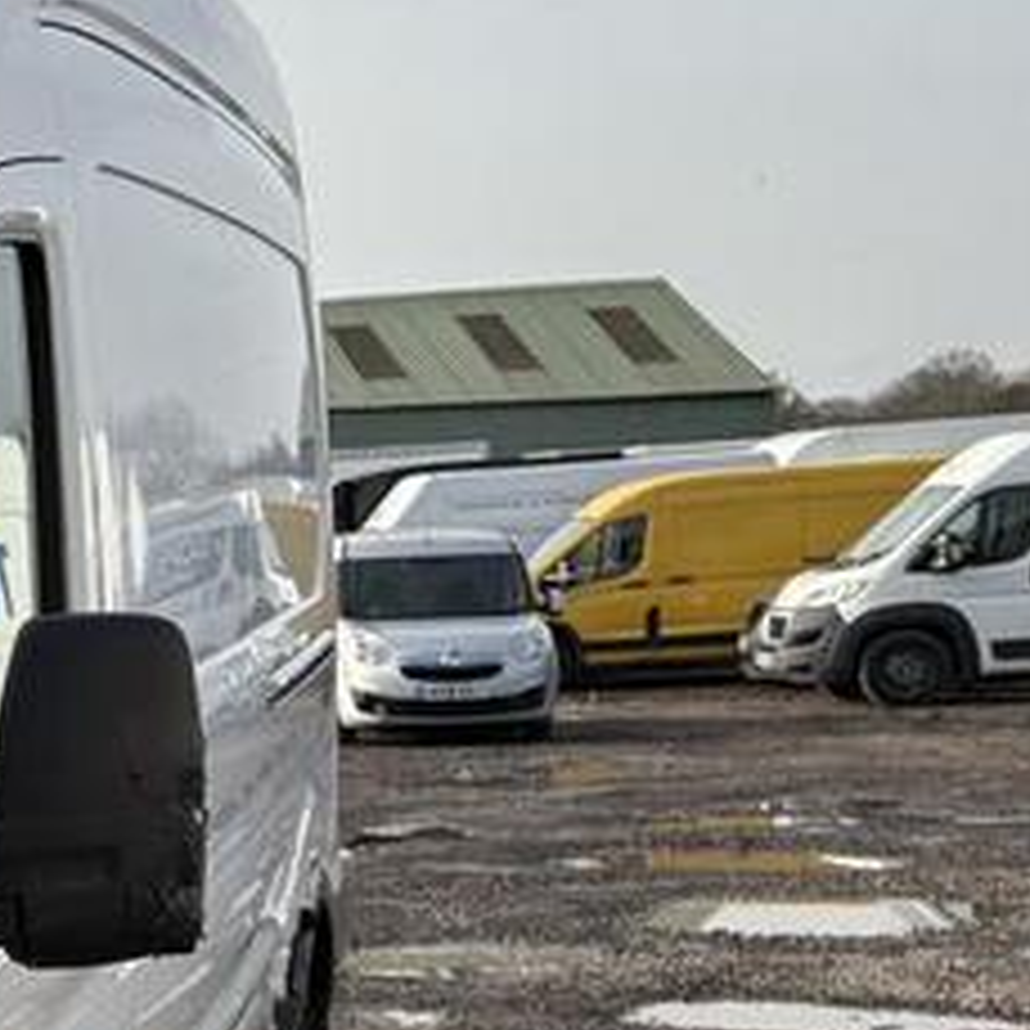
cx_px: -787
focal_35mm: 90
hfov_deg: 16.4
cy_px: 954
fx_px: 3030
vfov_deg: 18.9
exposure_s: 1/2364
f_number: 1.6
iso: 50
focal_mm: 5.96
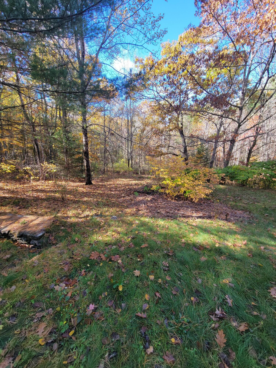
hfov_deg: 89.9
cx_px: 138
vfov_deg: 106.2
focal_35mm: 13
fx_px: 138
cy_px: 184
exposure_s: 1/228
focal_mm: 2.2
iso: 50
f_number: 2.2
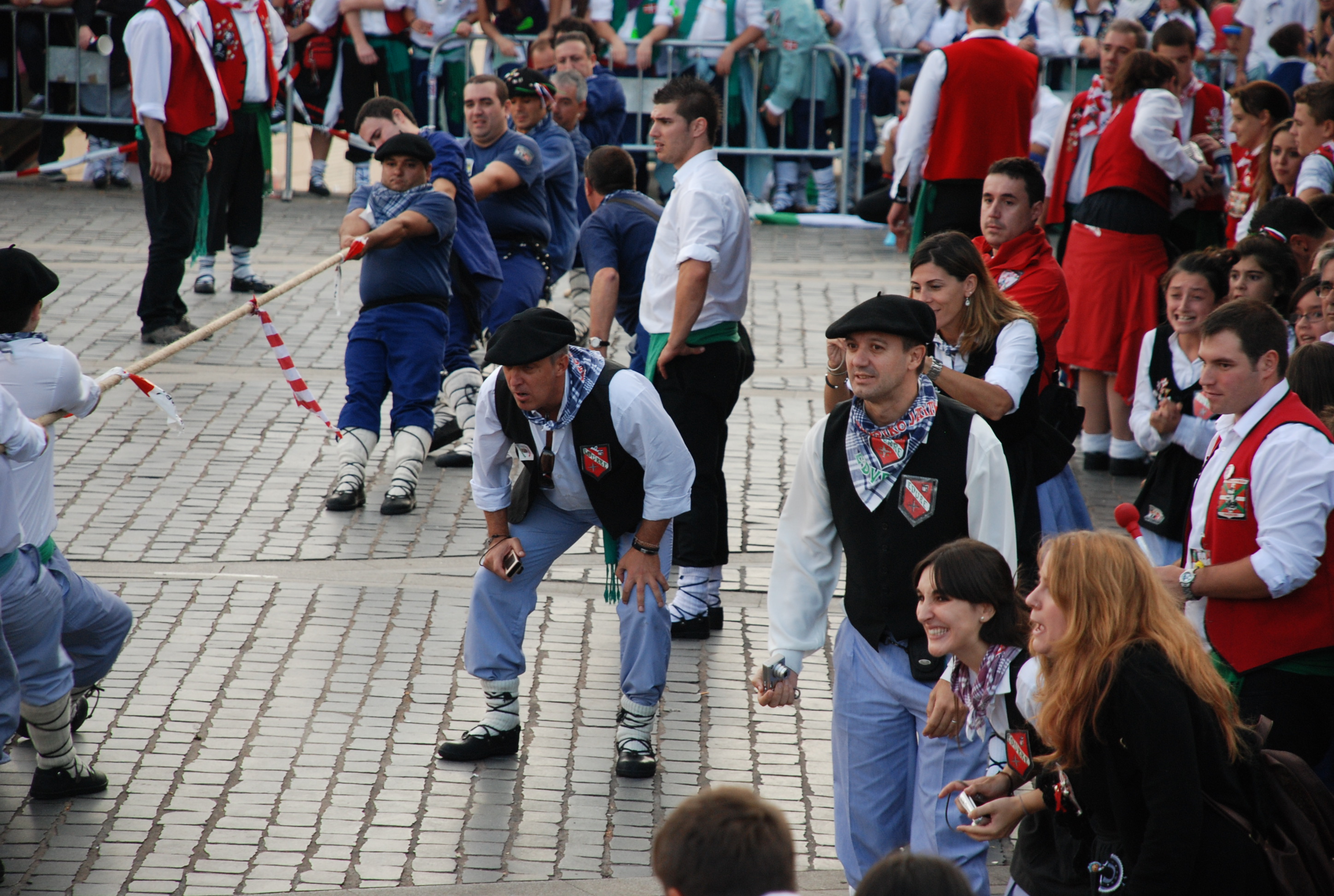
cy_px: 448
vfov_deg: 6.8
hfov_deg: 10.1
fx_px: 7519
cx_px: 667
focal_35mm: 202
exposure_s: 1/100
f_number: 5.6
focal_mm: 135
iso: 400
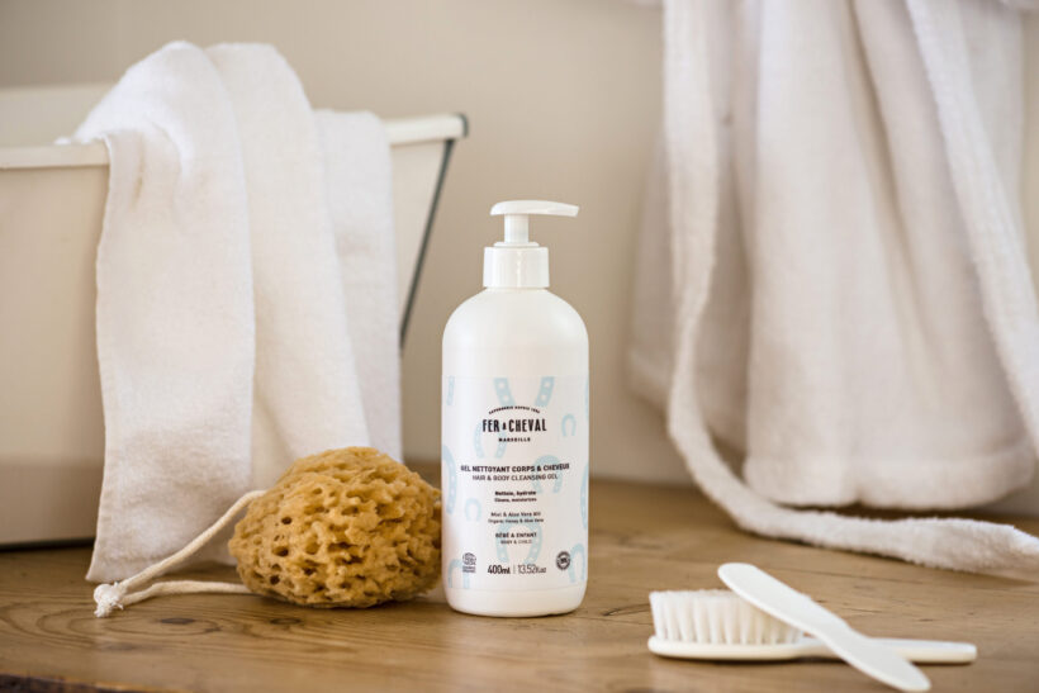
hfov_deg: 19.5
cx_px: 520
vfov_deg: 13.0
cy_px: 346
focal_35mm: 105
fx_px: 3031
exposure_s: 1/60
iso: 320
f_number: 4.5
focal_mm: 105
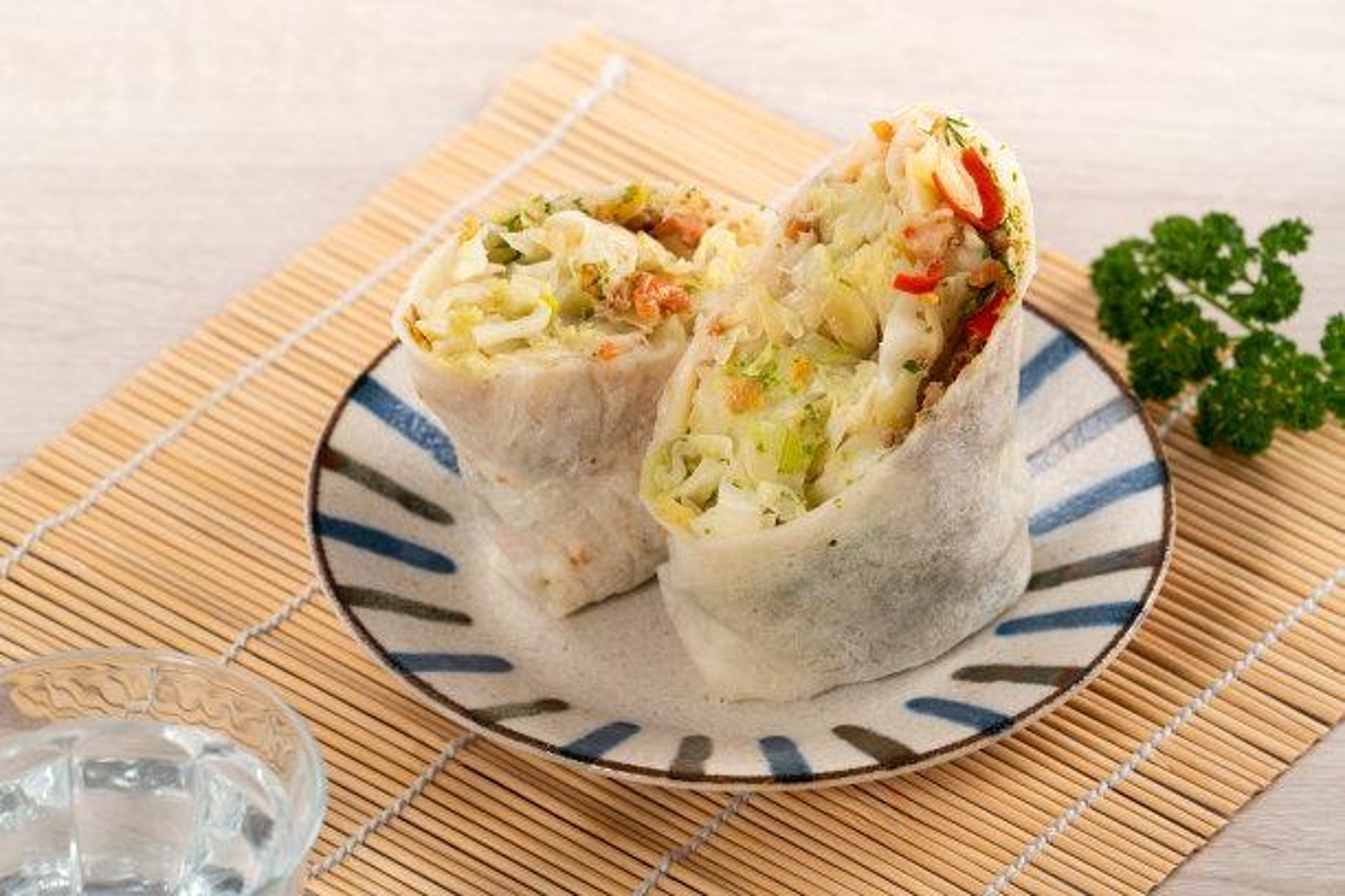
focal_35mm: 228
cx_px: 672
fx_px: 8518
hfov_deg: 9.0
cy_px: 448
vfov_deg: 6.0
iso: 100
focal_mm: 228
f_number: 11
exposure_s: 1/125
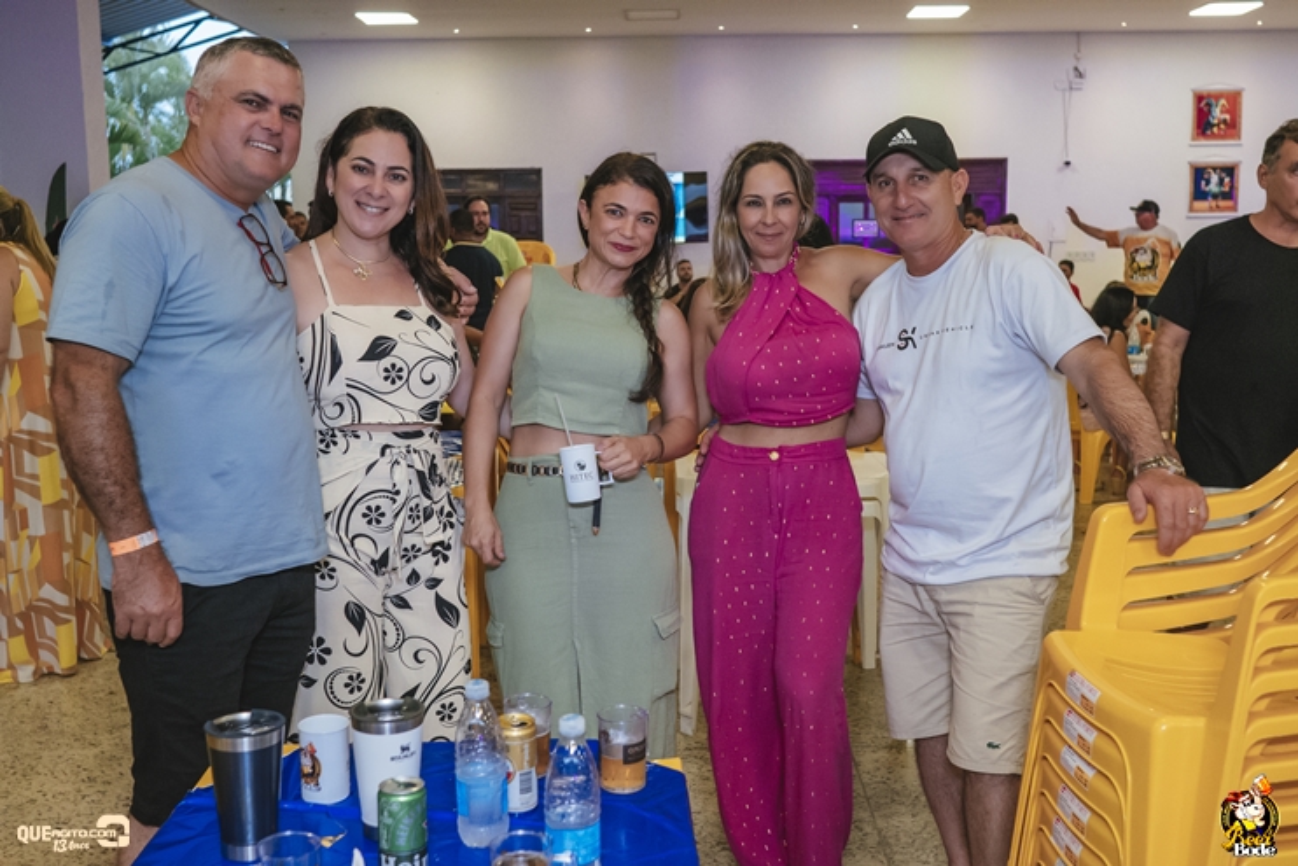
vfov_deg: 36.9
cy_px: 433
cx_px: 649
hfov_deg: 53.1
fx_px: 1298
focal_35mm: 36
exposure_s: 1/250
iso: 2500
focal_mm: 24
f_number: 3.2
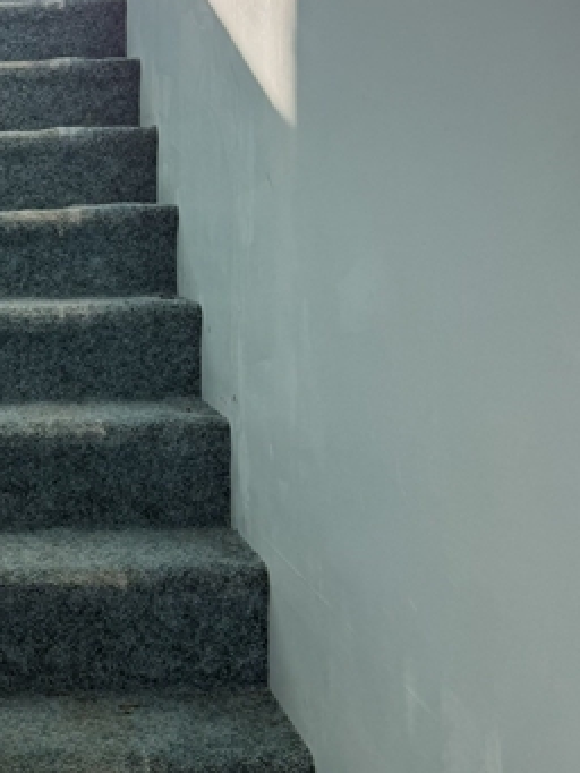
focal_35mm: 54
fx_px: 1206
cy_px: 306
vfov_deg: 35.4
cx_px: -50
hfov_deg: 25.2
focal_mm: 6.76
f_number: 1.78
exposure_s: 1/374
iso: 100
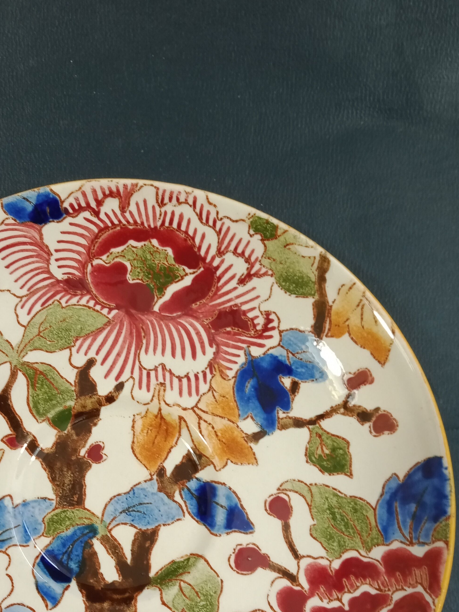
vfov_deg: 42.7
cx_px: 142
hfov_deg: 33.2
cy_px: 448
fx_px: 760
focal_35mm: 43
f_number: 2
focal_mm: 3.54
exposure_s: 1/33.3
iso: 123
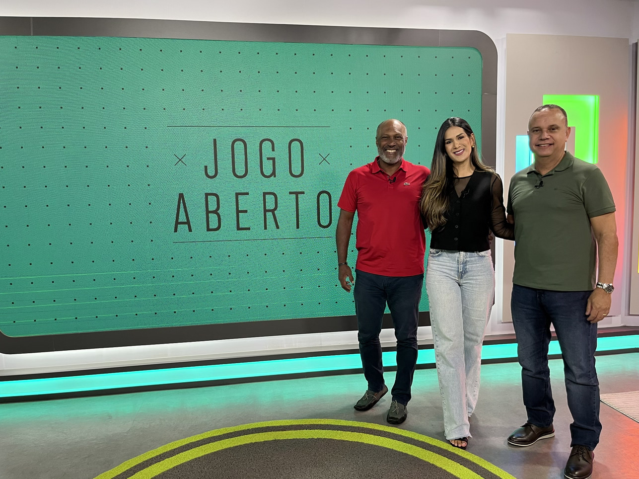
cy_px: 240
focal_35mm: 26
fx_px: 480
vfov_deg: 53.0
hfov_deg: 67.3
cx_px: 320
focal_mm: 5.1
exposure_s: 1/60
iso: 80
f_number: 1.6
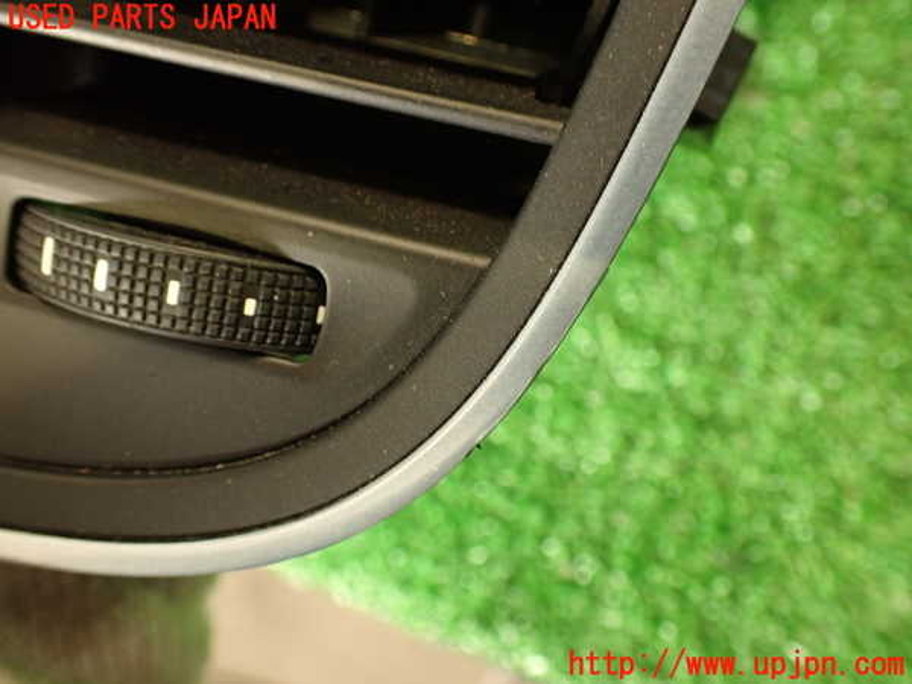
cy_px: 342
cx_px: 456
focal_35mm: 32
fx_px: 843
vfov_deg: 44.2
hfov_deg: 56.8
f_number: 2.4
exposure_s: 1/30
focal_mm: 5.79
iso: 400
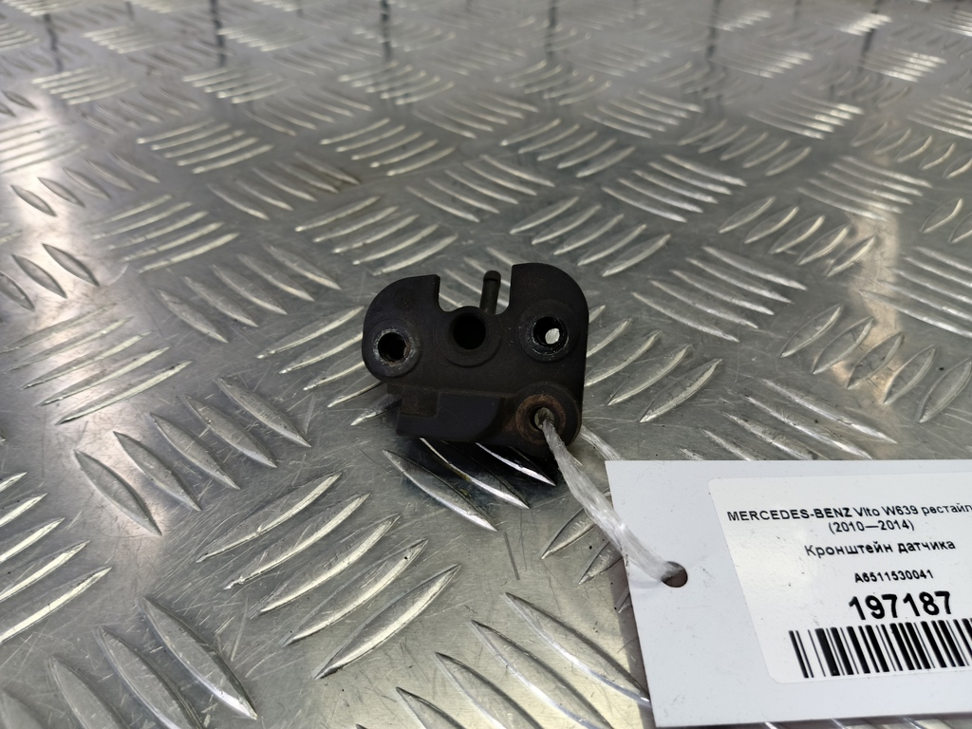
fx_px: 646
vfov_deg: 58.9
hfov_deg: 73.9
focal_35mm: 23
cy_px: 364
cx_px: 486
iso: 103
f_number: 1.6
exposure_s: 1/33.3
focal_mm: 4.11
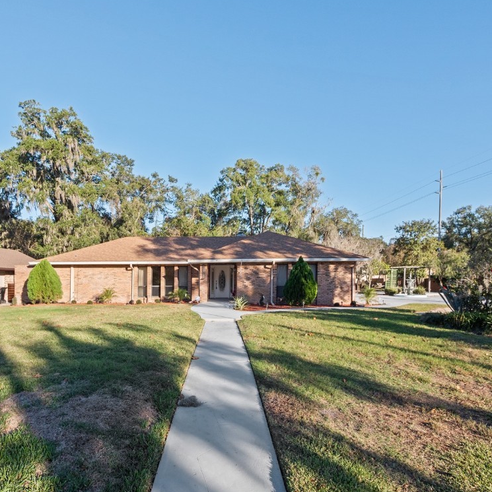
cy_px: 246
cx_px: 223
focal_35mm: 17
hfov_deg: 83.7
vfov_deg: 84.0
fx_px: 273
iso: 200
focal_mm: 7
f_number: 9
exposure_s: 1/500
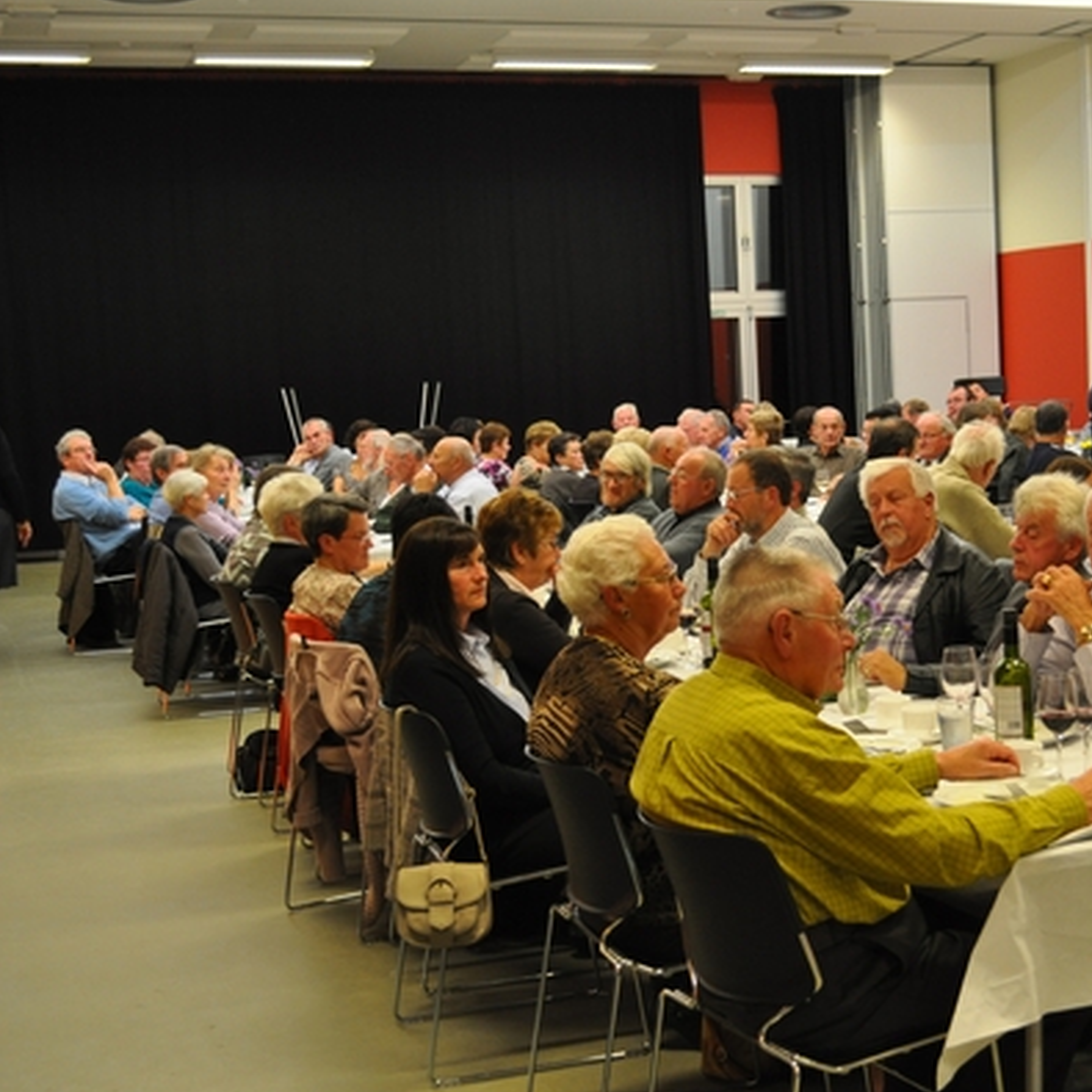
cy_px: 545
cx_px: 810
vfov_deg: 29.6
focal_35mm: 58
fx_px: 2070
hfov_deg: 29.1
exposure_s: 1/30
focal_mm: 30
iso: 800
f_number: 4.5
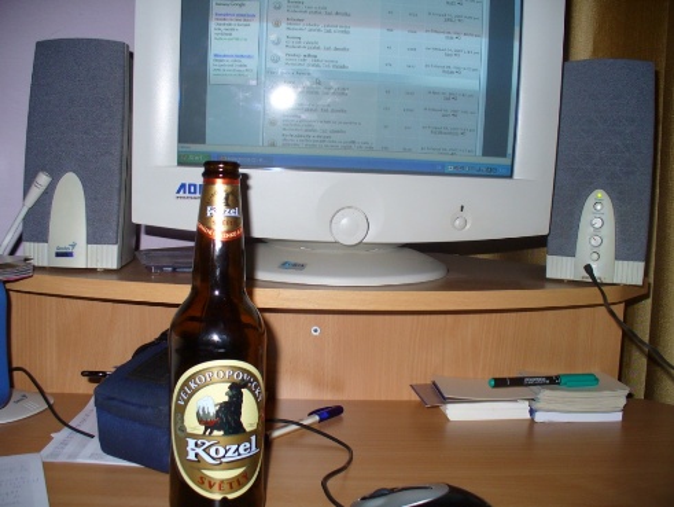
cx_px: 337
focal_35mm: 37
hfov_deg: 50.1
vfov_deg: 38.7
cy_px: 254
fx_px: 721
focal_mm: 6.1
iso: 100
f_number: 2.8
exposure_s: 1/60
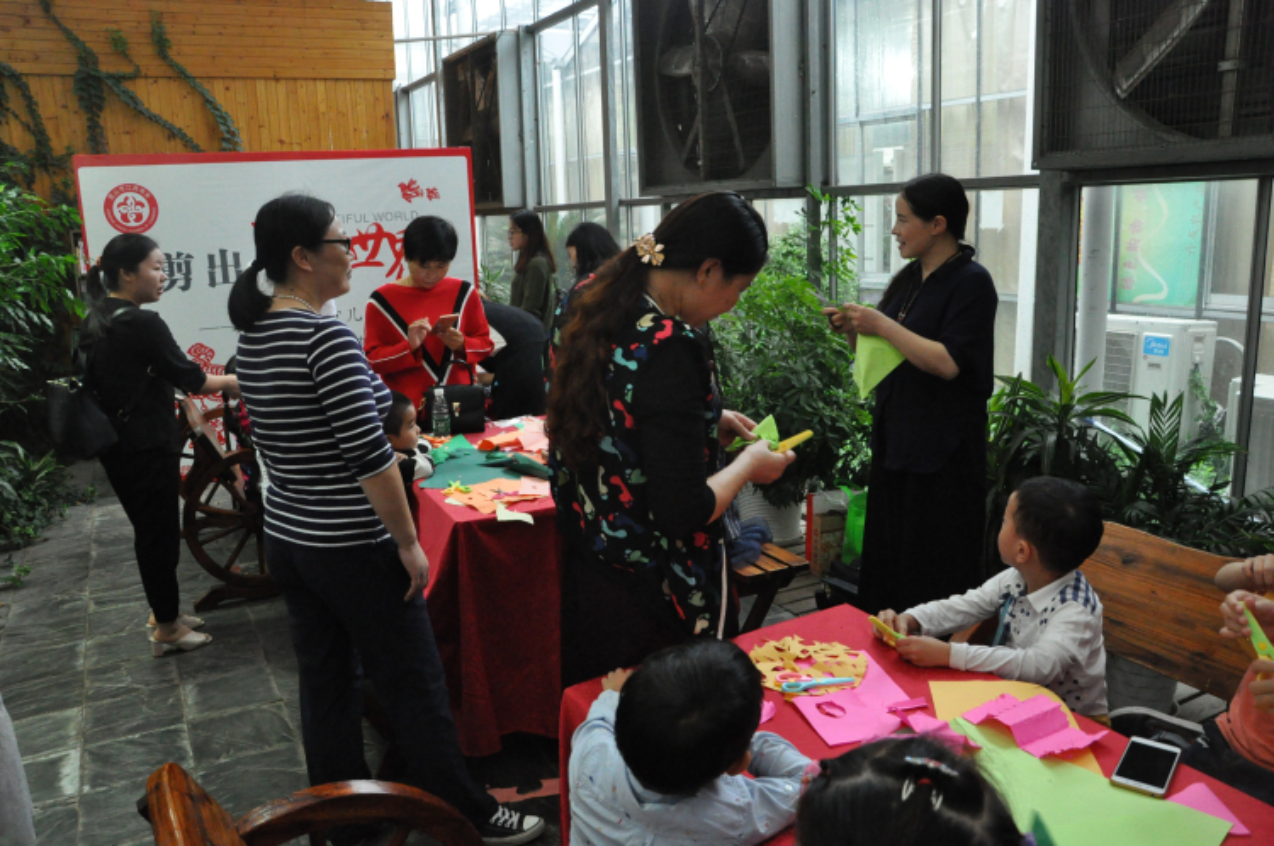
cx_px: 637
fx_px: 954
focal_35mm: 27
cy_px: 423
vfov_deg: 47.8
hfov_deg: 67.4
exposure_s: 1/40
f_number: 6.3
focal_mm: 18
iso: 3200
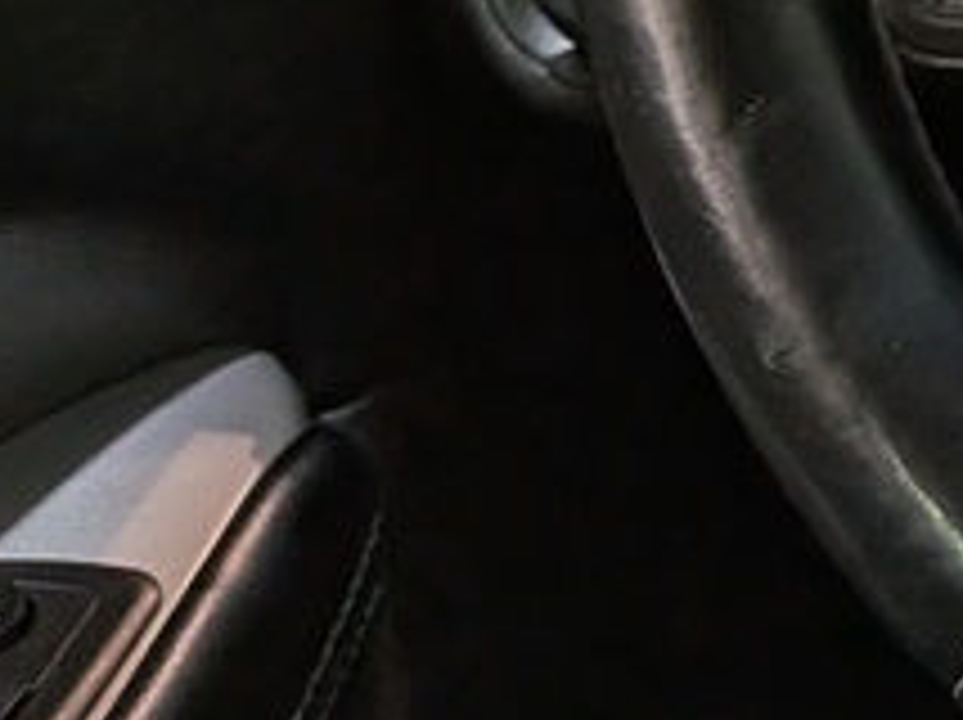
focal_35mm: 115
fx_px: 3196
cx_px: 2066
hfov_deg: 13.8
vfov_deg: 12.2
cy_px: -378
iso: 78
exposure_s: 1/50
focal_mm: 4.53
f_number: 1.7
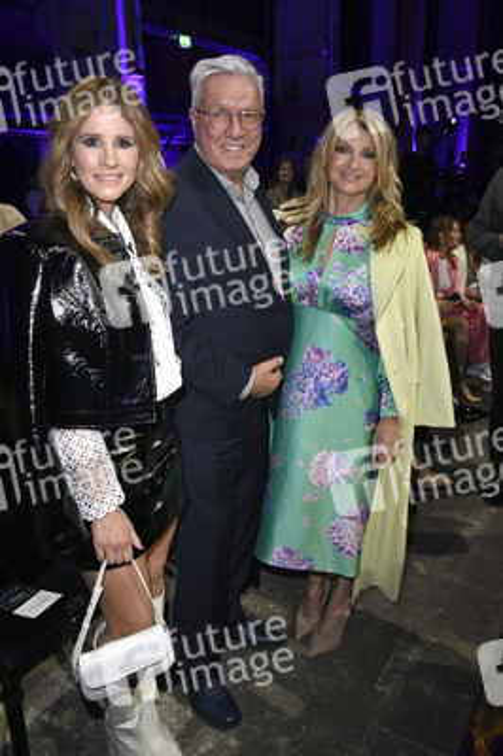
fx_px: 567
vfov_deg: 67.4
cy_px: 378
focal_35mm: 27
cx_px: 252
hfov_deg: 47.9
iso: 2000
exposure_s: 1/100
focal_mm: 27
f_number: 5.6
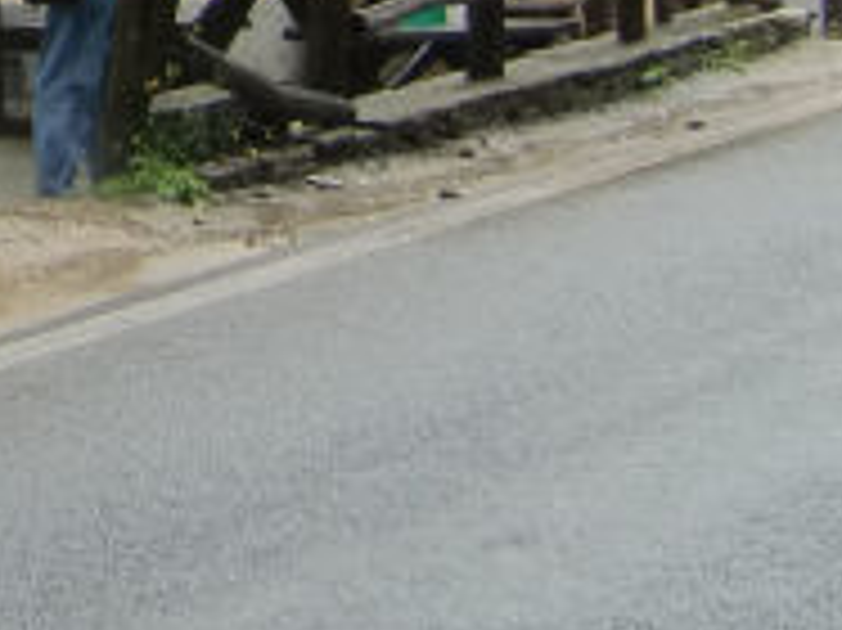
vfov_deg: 6.6
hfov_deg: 8.8
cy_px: -864
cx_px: -797
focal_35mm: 214
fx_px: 5202
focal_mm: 7.1
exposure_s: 1/80
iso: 64
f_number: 3.8
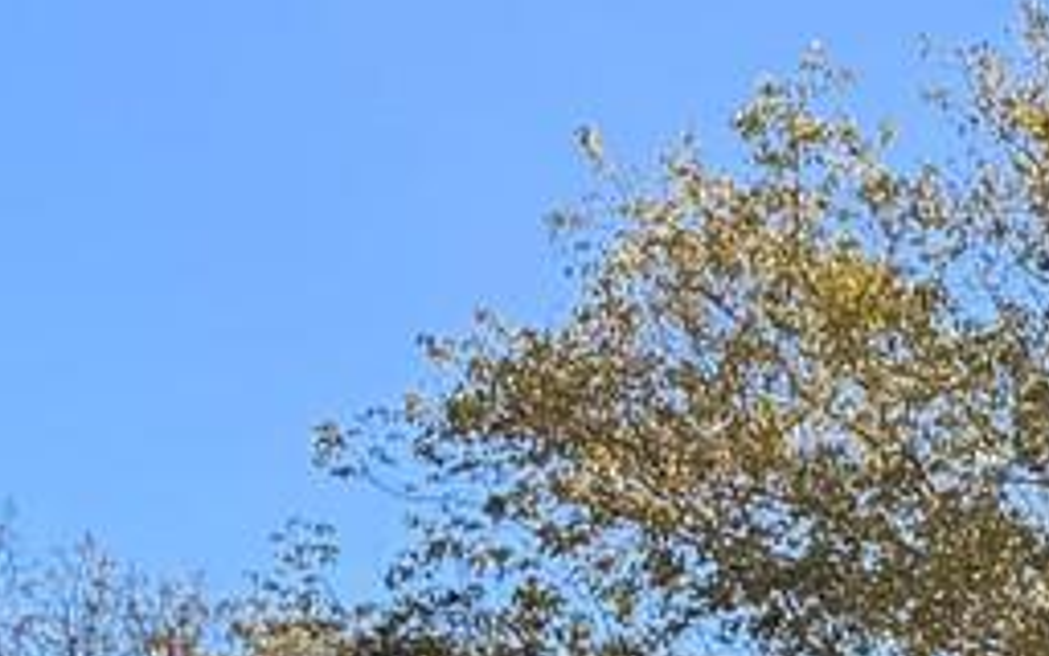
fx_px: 4546
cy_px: 1443
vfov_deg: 7.8
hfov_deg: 10.5
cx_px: 2831
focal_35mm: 159
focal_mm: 6.76
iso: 100
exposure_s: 1/2169
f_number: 1.78
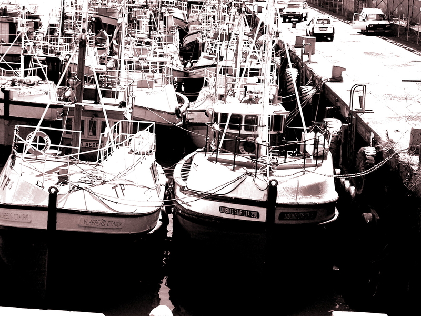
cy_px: 158
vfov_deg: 16.2
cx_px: 210
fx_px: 1107
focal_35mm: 91
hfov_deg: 21.5
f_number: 4.2
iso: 50
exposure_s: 1/335
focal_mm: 13.7
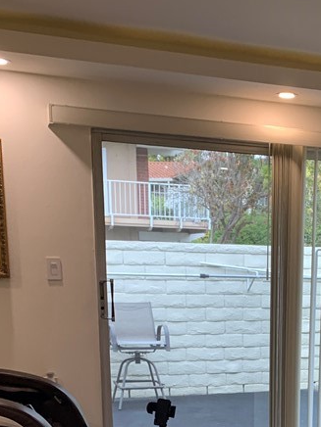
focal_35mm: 61
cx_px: 295
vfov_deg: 28.6
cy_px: 475
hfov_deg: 23.3
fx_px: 754
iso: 80
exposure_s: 1/120
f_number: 1.8
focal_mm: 4.25
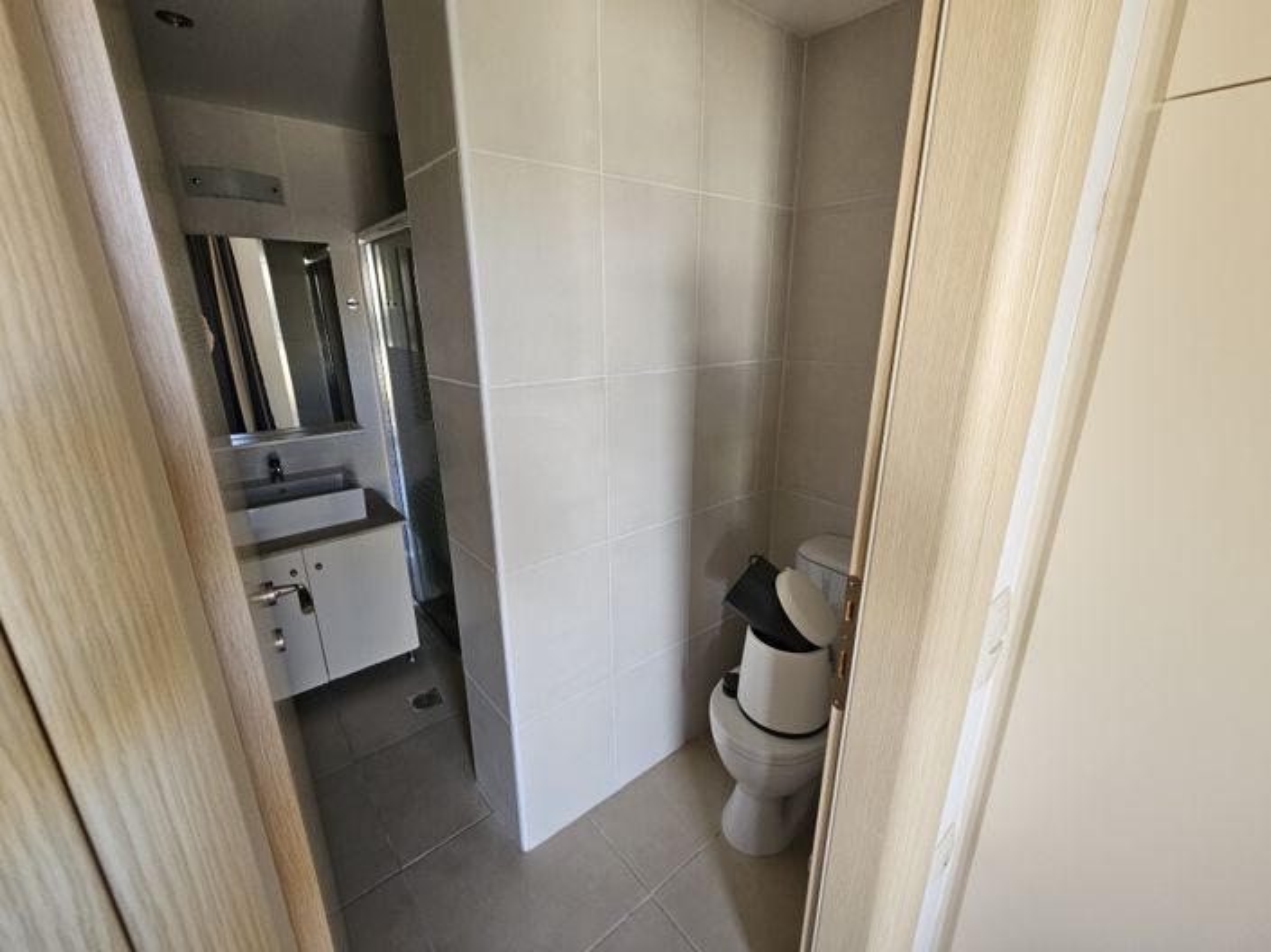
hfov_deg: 106.2
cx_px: 636
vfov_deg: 89.9
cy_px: 476
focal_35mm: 13
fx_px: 477
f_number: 2.2
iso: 200
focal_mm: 2.2
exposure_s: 1/60
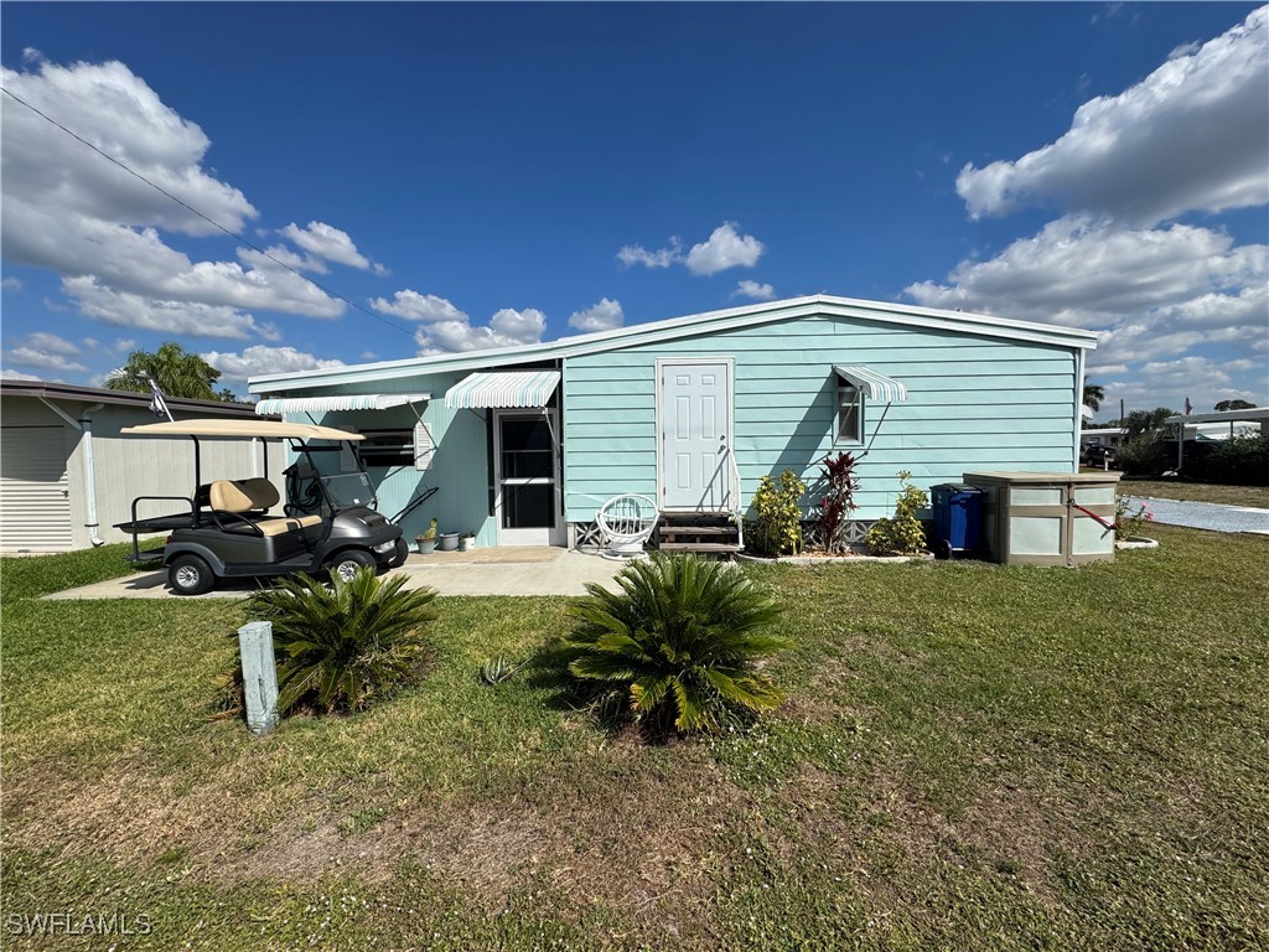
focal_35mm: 14
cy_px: 476
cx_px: 634
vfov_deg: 85.7
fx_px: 513
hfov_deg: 102.1
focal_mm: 2.22
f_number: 2.2
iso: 40
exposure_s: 1/3906
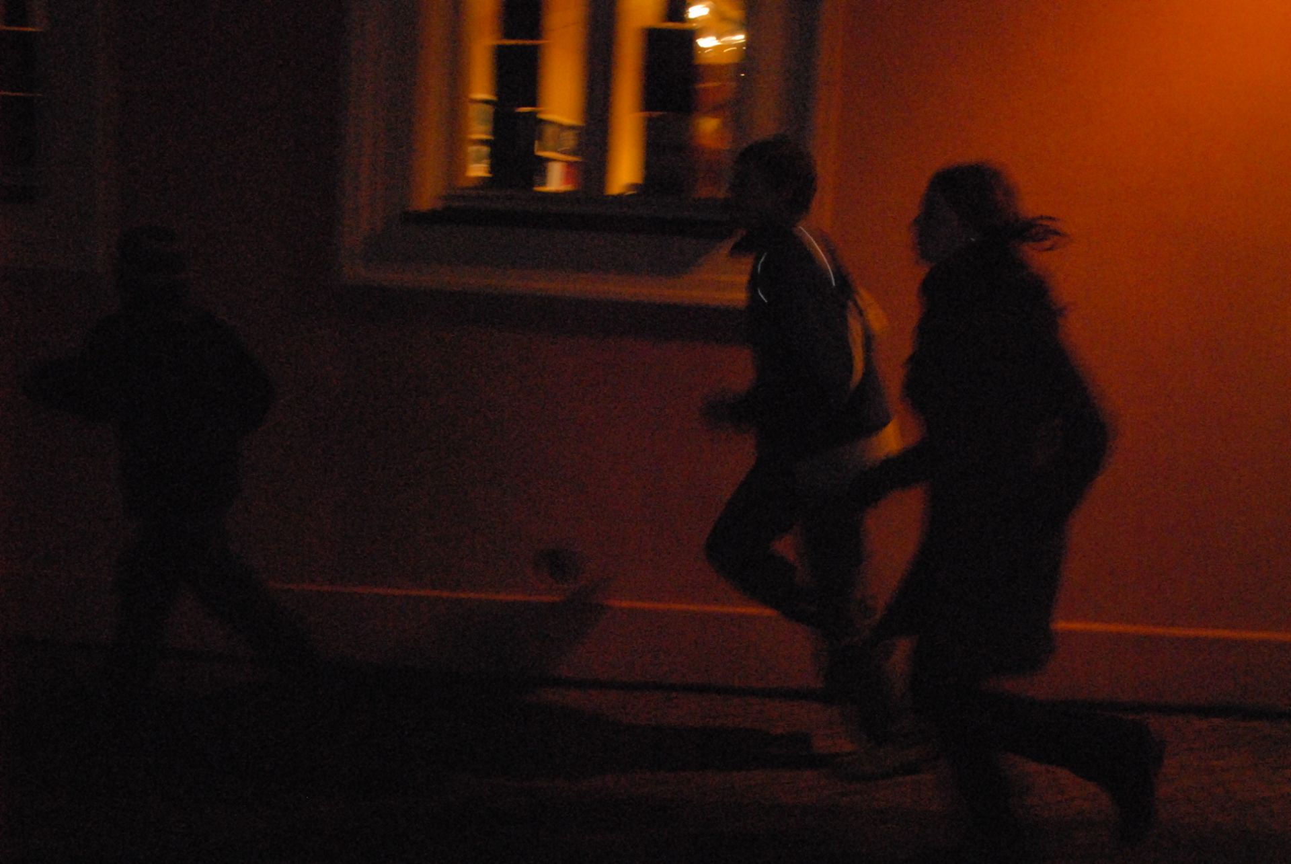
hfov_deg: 61.9
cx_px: 646
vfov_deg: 43.7
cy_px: 432
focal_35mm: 30
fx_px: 1077
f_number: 7.1
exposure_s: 1/60
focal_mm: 20
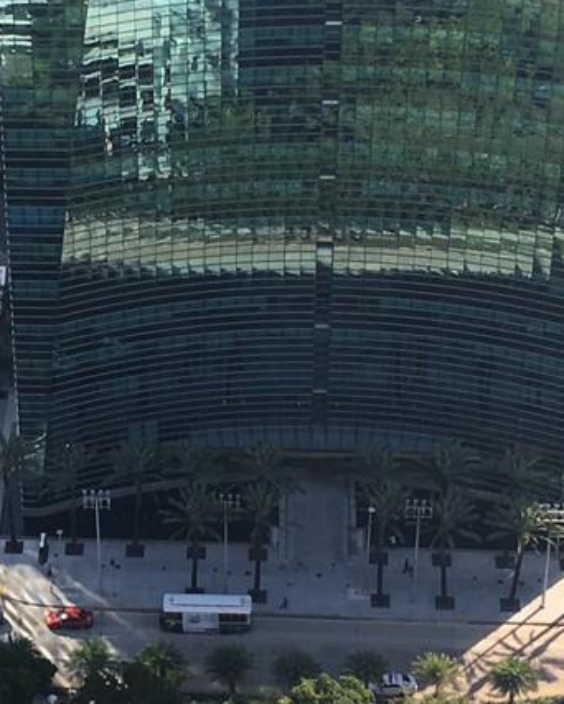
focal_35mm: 106
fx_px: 2210
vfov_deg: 18.1
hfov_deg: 14.3
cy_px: 336
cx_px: -16
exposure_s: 1/527
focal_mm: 4.15
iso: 25
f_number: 2.2
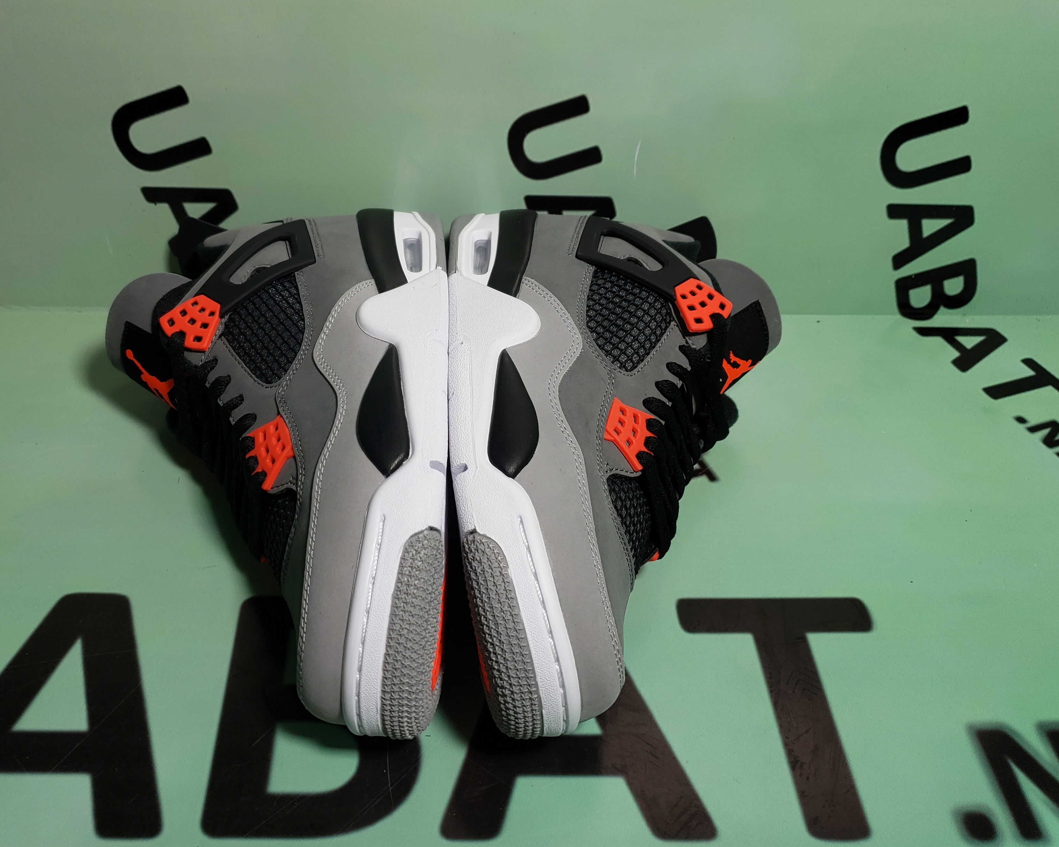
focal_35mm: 31
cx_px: 482
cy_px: 393
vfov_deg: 47.1
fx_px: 972
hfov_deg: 57.1
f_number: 1.5
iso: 50
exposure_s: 1/391
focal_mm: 4.3
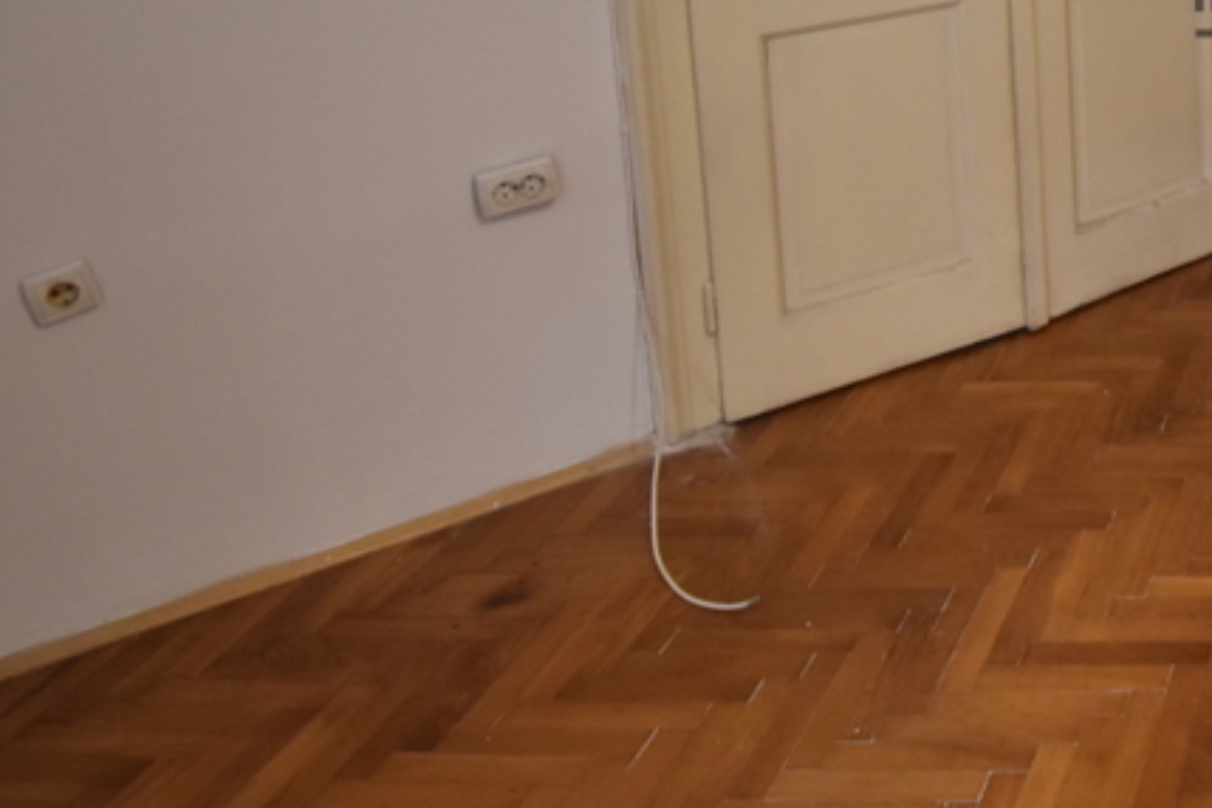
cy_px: -136
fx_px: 1414
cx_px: 1509
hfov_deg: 35.0
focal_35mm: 42
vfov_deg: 28.2
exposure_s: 1/30
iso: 720
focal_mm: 10
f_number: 4.5
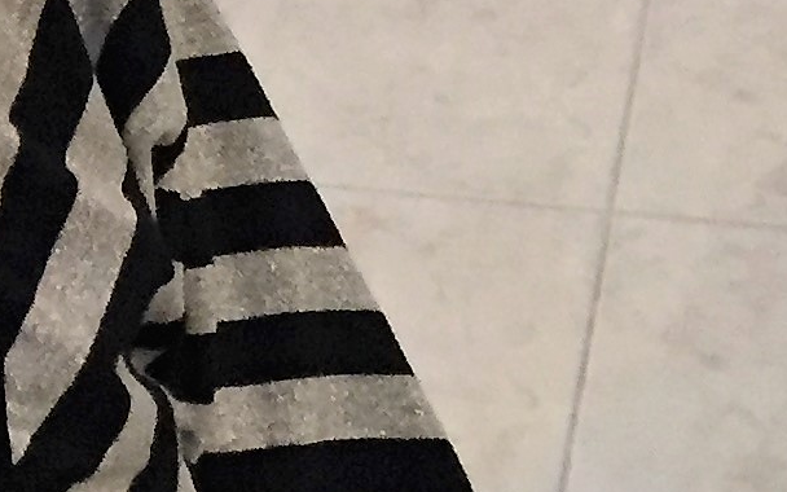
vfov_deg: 7.9
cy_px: 208
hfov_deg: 11.0
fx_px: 3539
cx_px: -989
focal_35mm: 165
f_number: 2.2
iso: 250
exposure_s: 1/20
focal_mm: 4.15
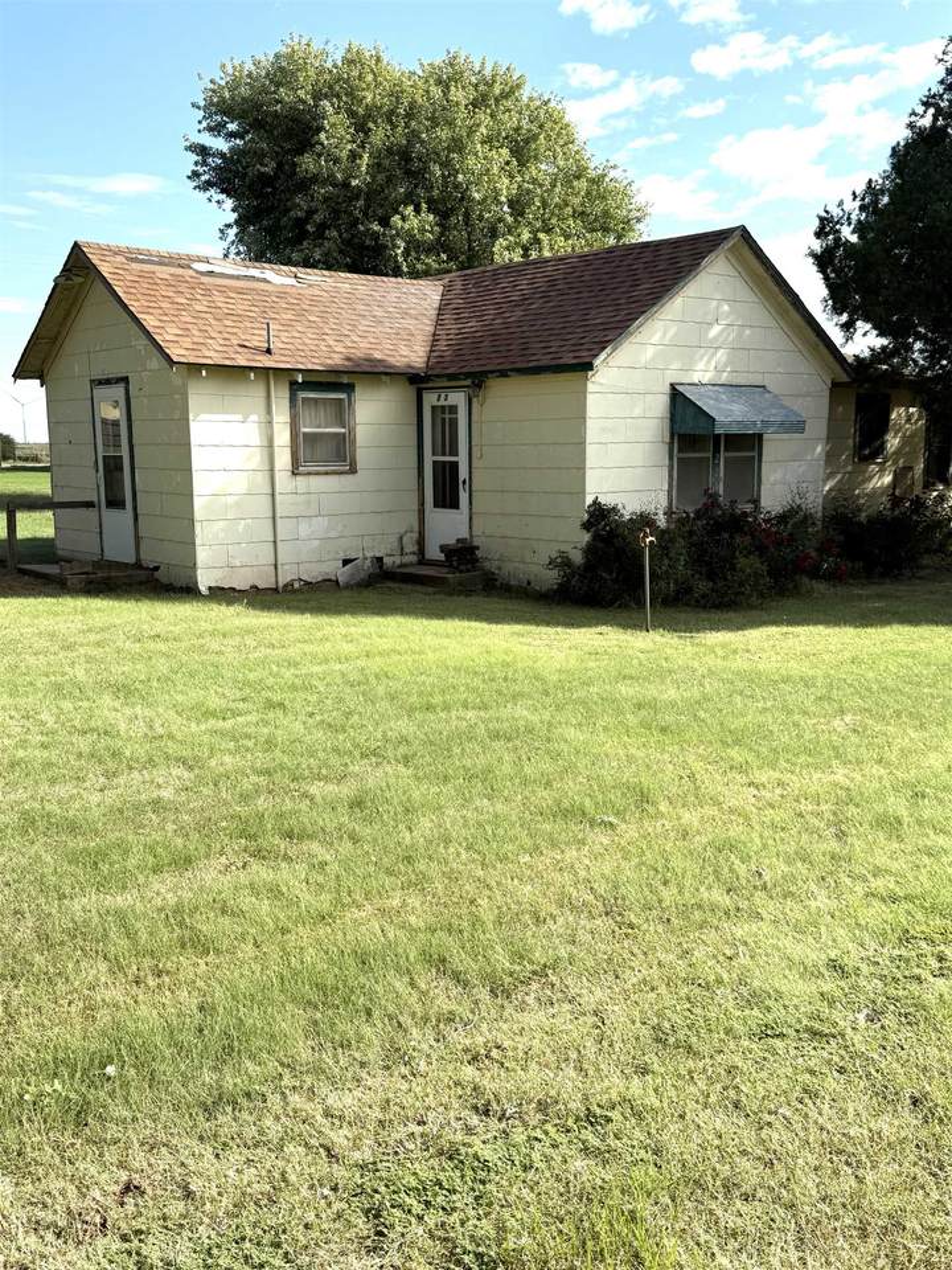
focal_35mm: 35
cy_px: 635
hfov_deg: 40.7
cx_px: 476
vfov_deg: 52.6
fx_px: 1283
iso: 80
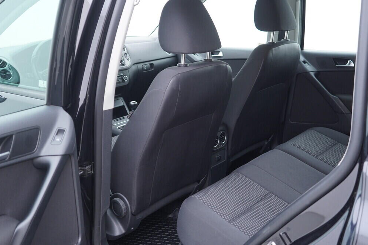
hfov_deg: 51.9
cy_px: 123
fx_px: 378
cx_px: 181
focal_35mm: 37
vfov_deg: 35.9
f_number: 2.8
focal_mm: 24
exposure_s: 1/40
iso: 250
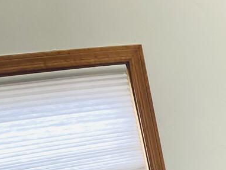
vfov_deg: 13.4
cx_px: 411
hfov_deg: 16.6
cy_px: 318
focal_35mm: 98
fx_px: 640
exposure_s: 1/120
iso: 125
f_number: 1.6
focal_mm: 5.1
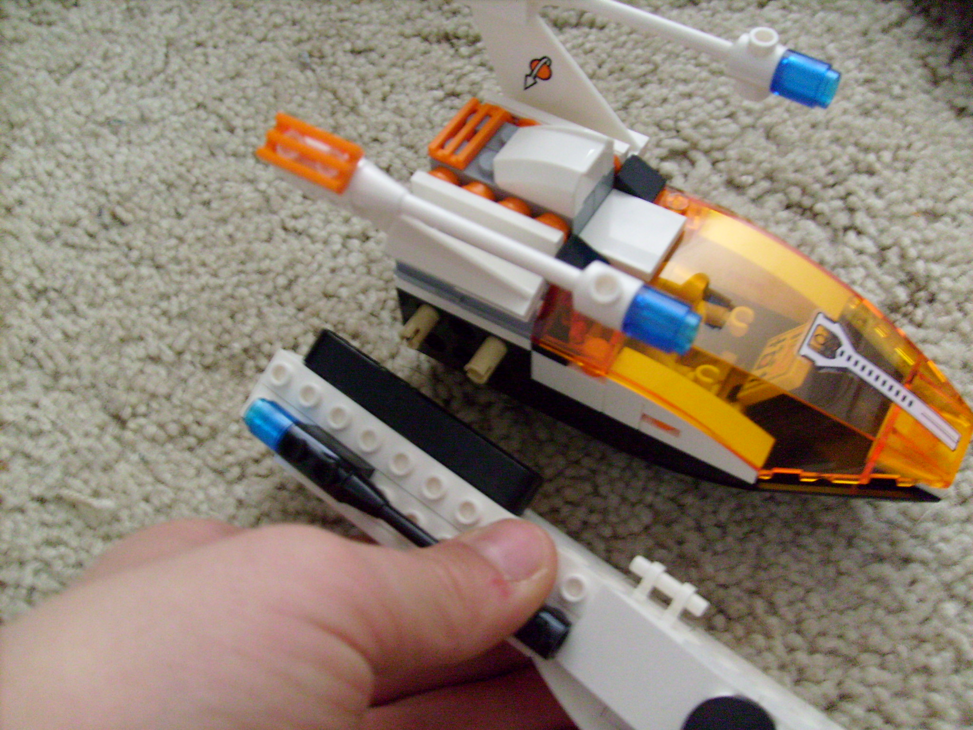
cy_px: 365
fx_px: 984
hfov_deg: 52.6
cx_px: 486
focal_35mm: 35
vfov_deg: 40.7
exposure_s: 1/4
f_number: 2.8
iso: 200
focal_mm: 5.8
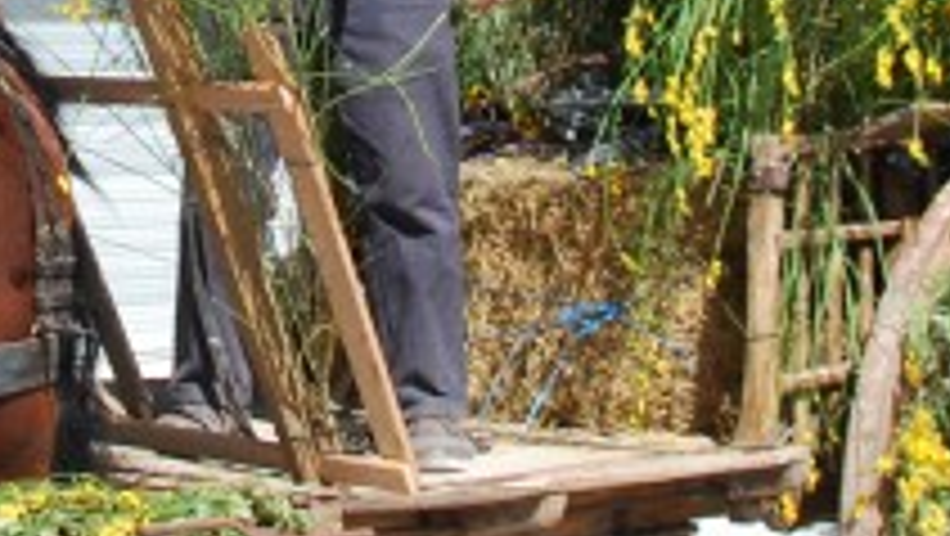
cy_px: -149
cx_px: 101
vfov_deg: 9.9
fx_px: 3025
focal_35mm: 120
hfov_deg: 17.6
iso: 400
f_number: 10
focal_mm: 18
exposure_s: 1/400
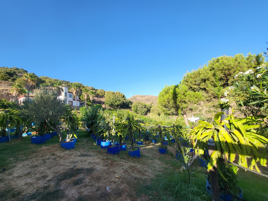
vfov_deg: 89.9
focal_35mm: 13
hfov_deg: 106.2
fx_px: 101
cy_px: 100
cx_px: 134
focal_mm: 1.74
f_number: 2.2
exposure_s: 1/522
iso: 32
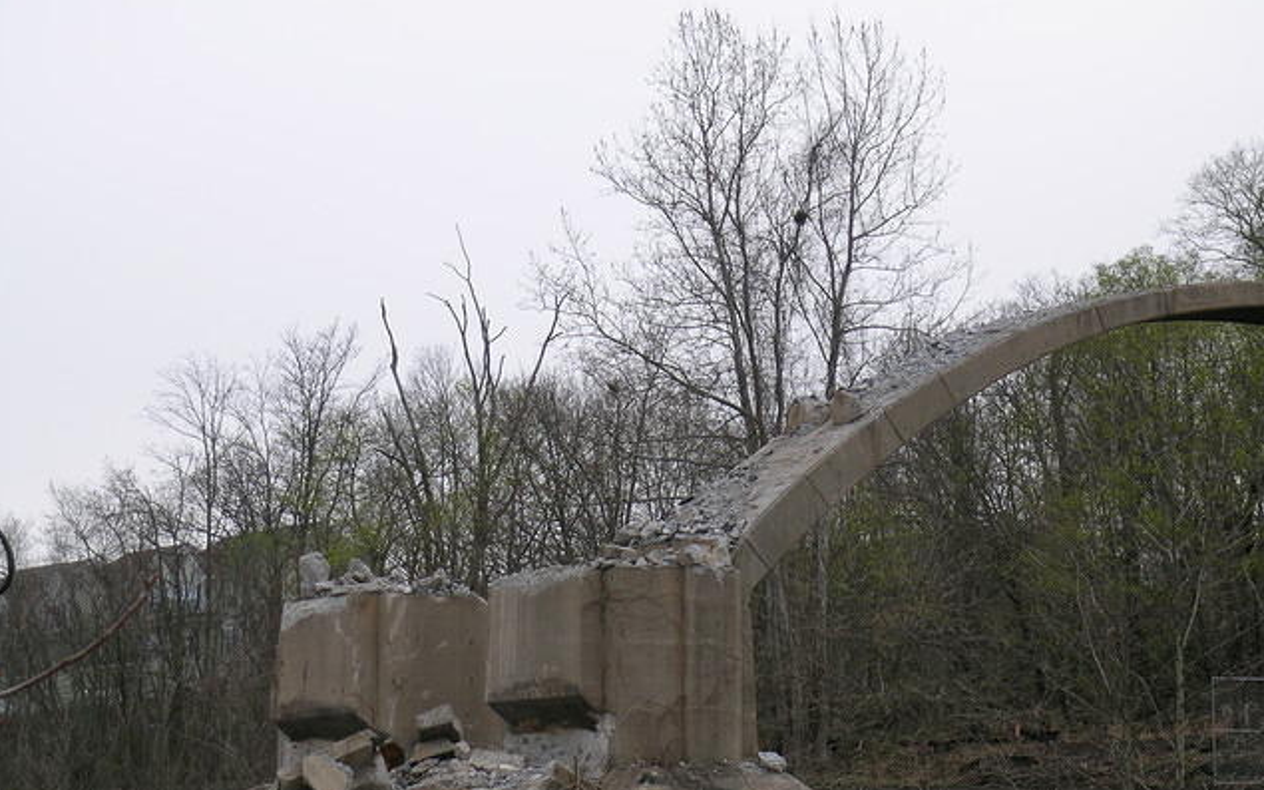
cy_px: 438
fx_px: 4272
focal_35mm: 124
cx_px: 631
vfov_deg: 10.6
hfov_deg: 16.8
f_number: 4.6
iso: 50
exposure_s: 1/48.1
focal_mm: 24
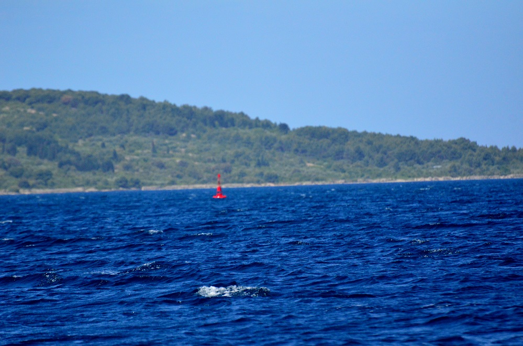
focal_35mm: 450
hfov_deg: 4.6
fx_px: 6522
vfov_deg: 3.0
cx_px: 262
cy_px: 173
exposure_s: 1/8000
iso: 2200
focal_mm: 300
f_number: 5.6
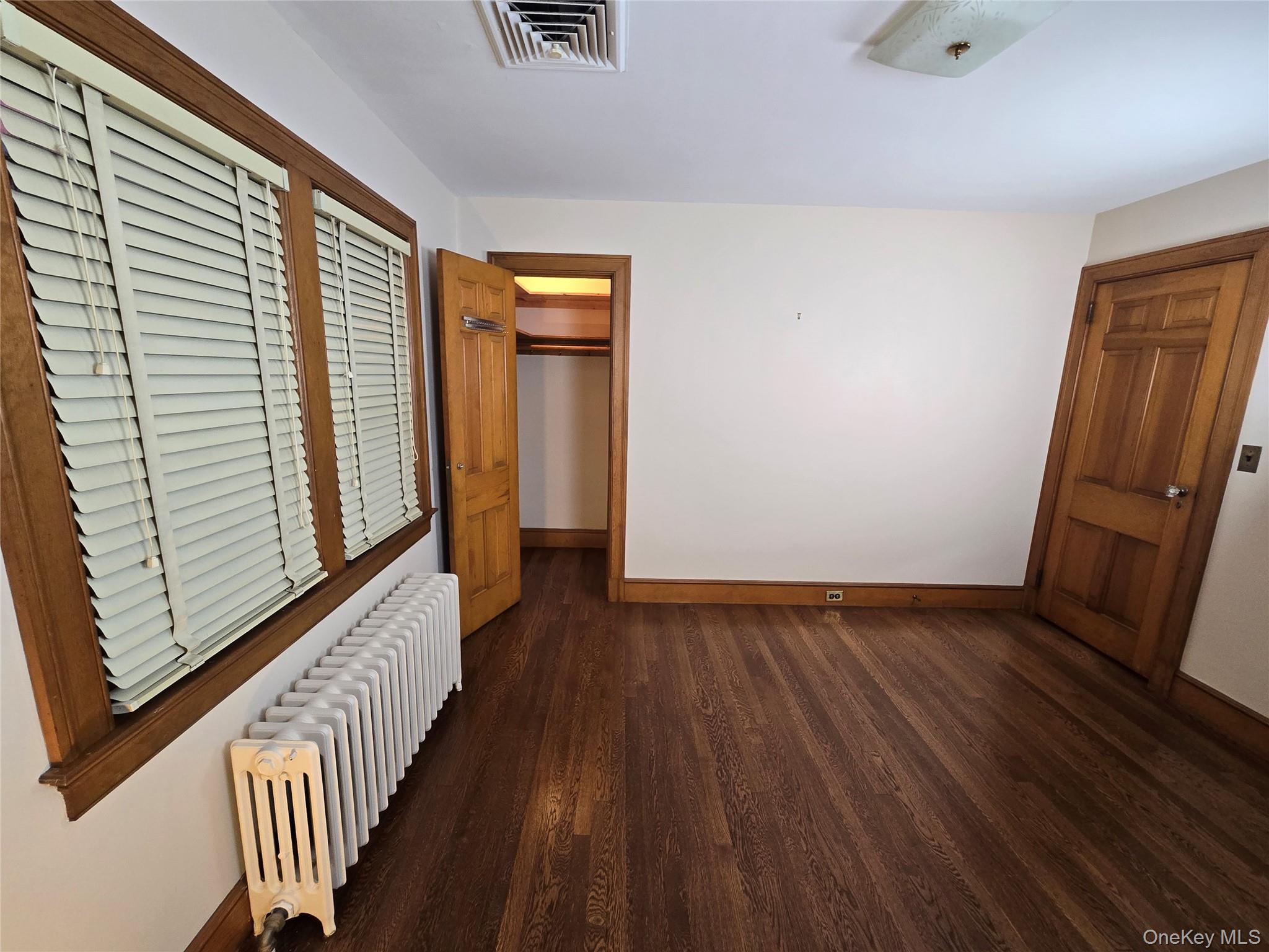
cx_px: 634
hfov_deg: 106.2
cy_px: 476
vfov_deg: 89.9
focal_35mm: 13
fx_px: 477
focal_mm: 2.2
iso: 200
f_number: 2.2
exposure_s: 1/60
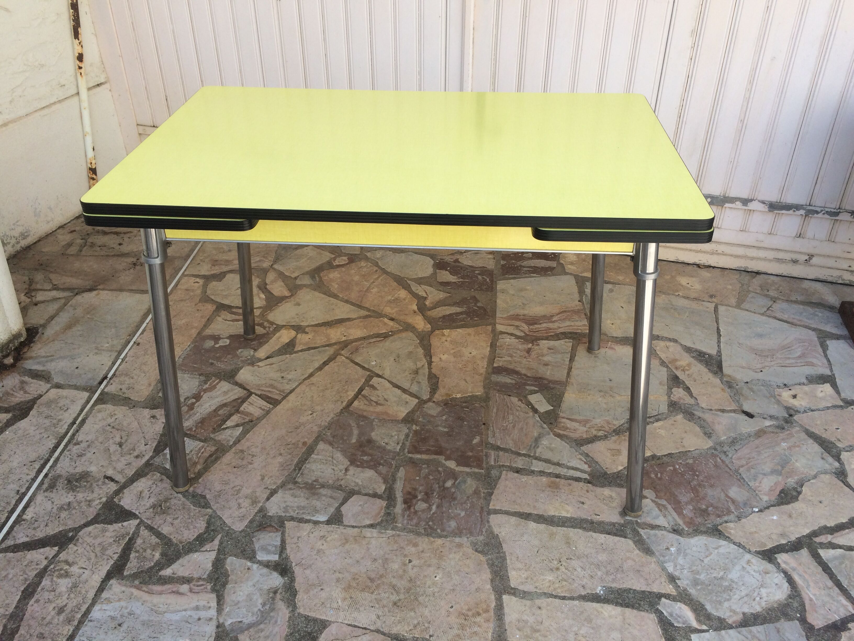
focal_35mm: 29
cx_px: 427
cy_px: 320
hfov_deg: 61.7
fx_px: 715
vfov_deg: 48.2
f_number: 2.2
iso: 32
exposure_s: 1/622
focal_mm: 4.15
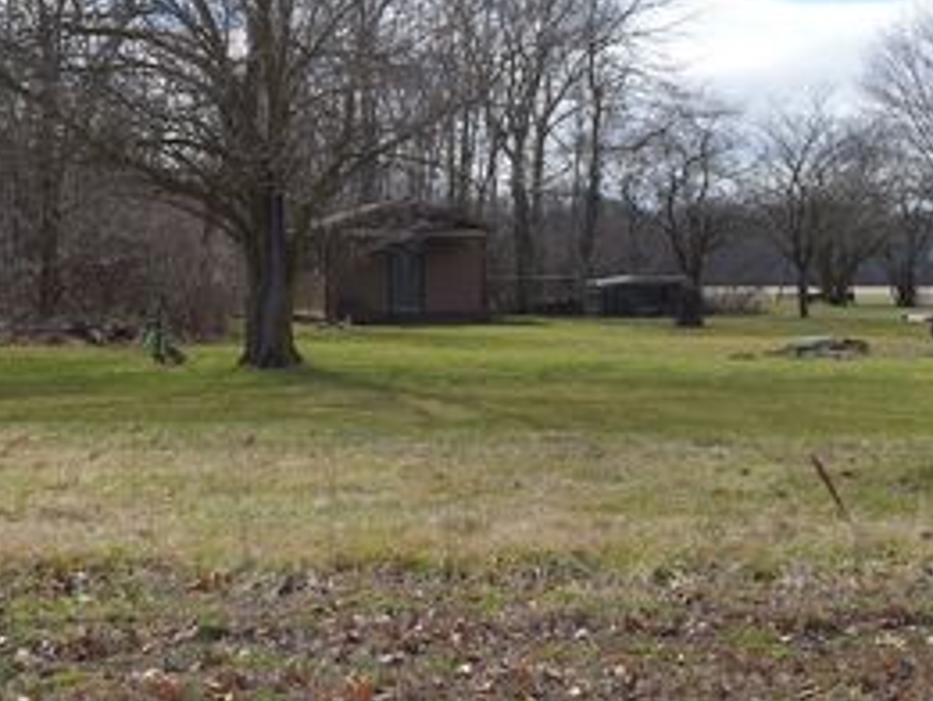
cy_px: 197
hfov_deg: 33.7
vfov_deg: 25.4
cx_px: 511
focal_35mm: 57
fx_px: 1537
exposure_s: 1/250
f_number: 8
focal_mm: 24
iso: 100
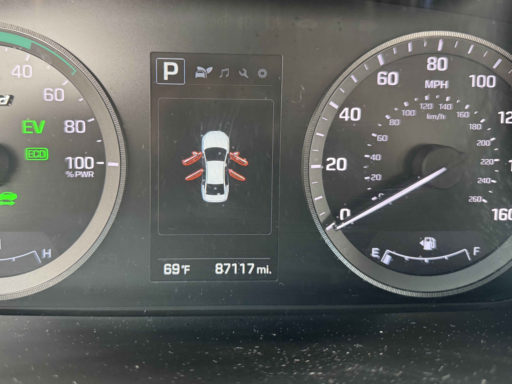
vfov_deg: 48.0
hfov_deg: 61.5
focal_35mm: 29
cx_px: 227
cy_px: 157
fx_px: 429
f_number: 1.78
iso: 320
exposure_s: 1/60
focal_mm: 6.76
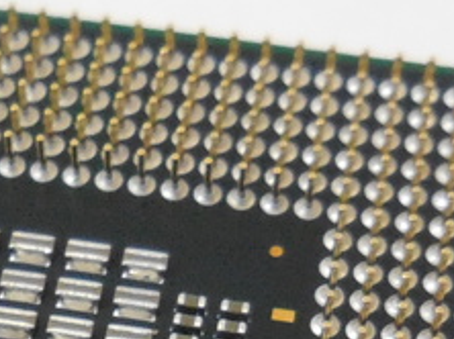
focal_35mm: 120
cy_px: 421
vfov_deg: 12.0
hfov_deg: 16.2
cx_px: 53
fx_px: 1572
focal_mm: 4.6
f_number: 3.5
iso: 800
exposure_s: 1/200
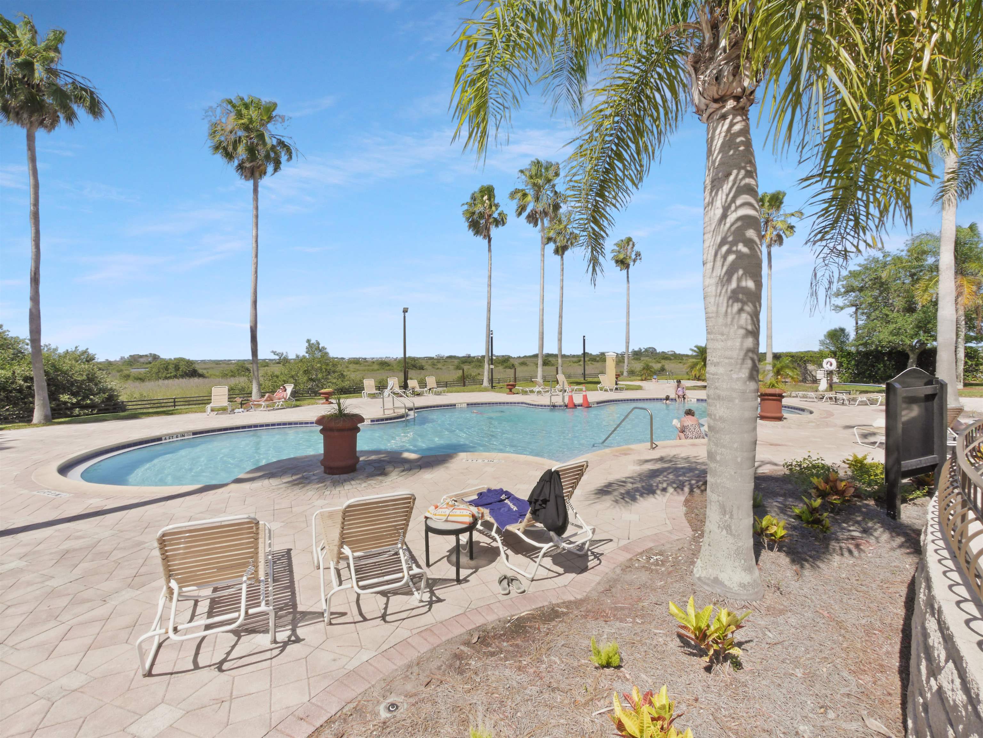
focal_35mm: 14
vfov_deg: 85.7
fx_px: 398
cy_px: 369
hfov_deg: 102.1
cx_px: 492
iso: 400
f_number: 16
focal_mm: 7
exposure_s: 1/100
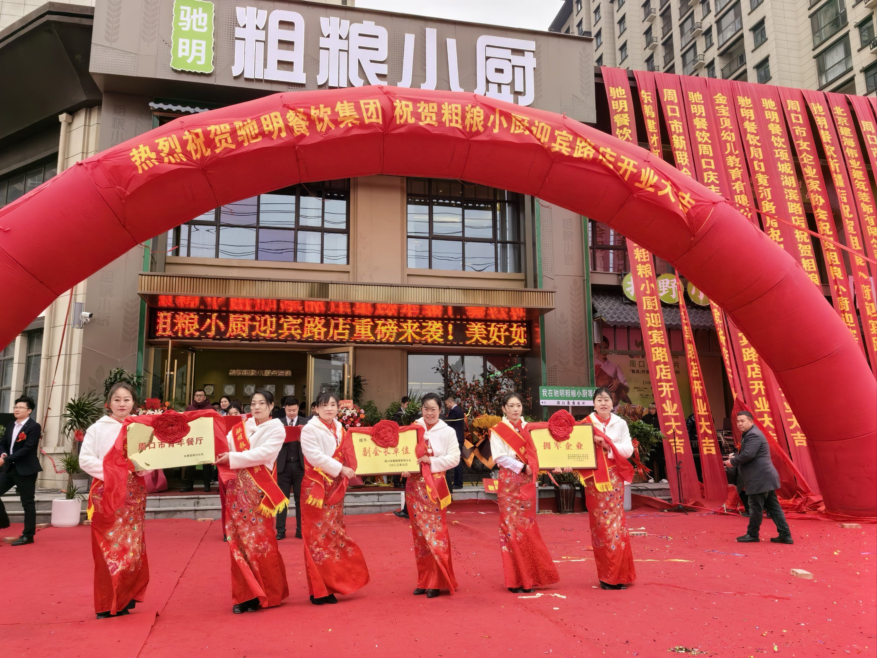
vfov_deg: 51.4
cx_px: 438
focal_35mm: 27
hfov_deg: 65.3
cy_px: 329
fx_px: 684
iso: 50
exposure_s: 1/333
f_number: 4
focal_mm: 5.75
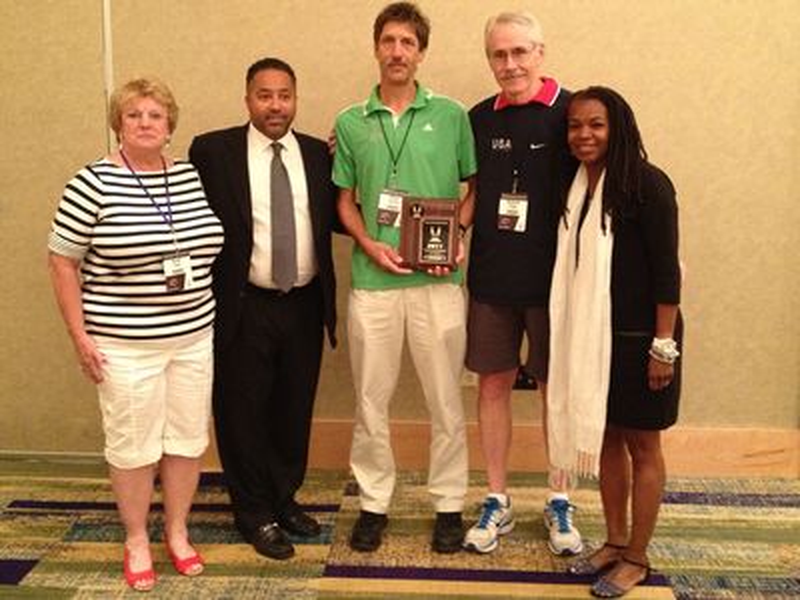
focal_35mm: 35
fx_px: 809
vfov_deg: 40.7
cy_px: 300
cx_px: 400
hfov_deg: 52.6
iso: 500
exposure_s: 1/15
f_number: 2.4
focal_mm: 4.28
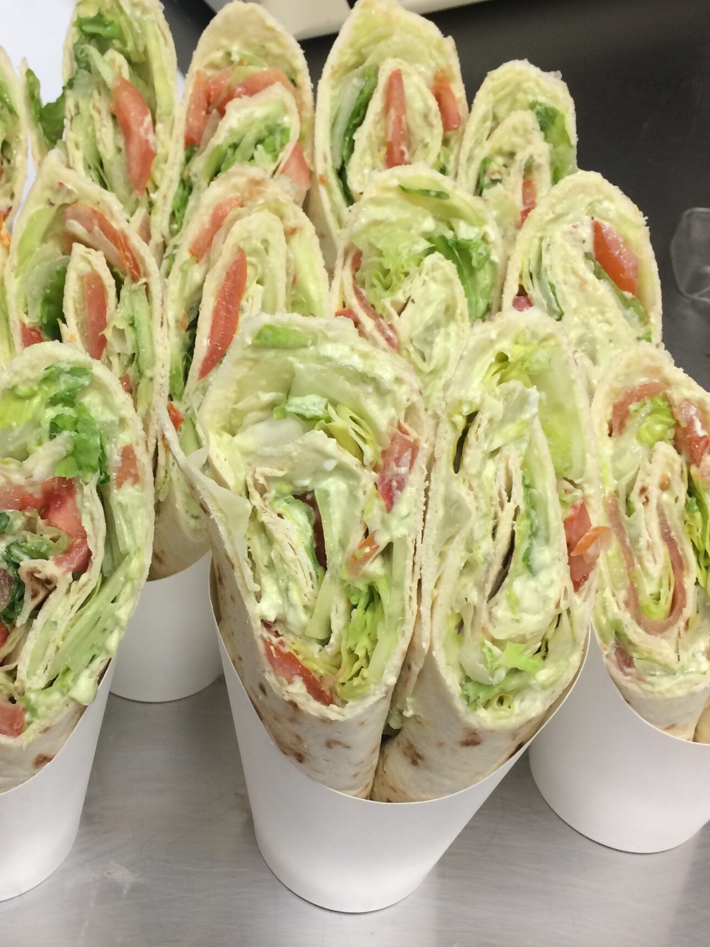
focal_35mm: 43
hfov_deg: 33.0
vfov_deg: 43.8
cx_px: 190
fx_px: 1176
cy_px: 487
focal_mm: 4.15
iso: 40
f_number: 2.2
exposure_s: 1/33
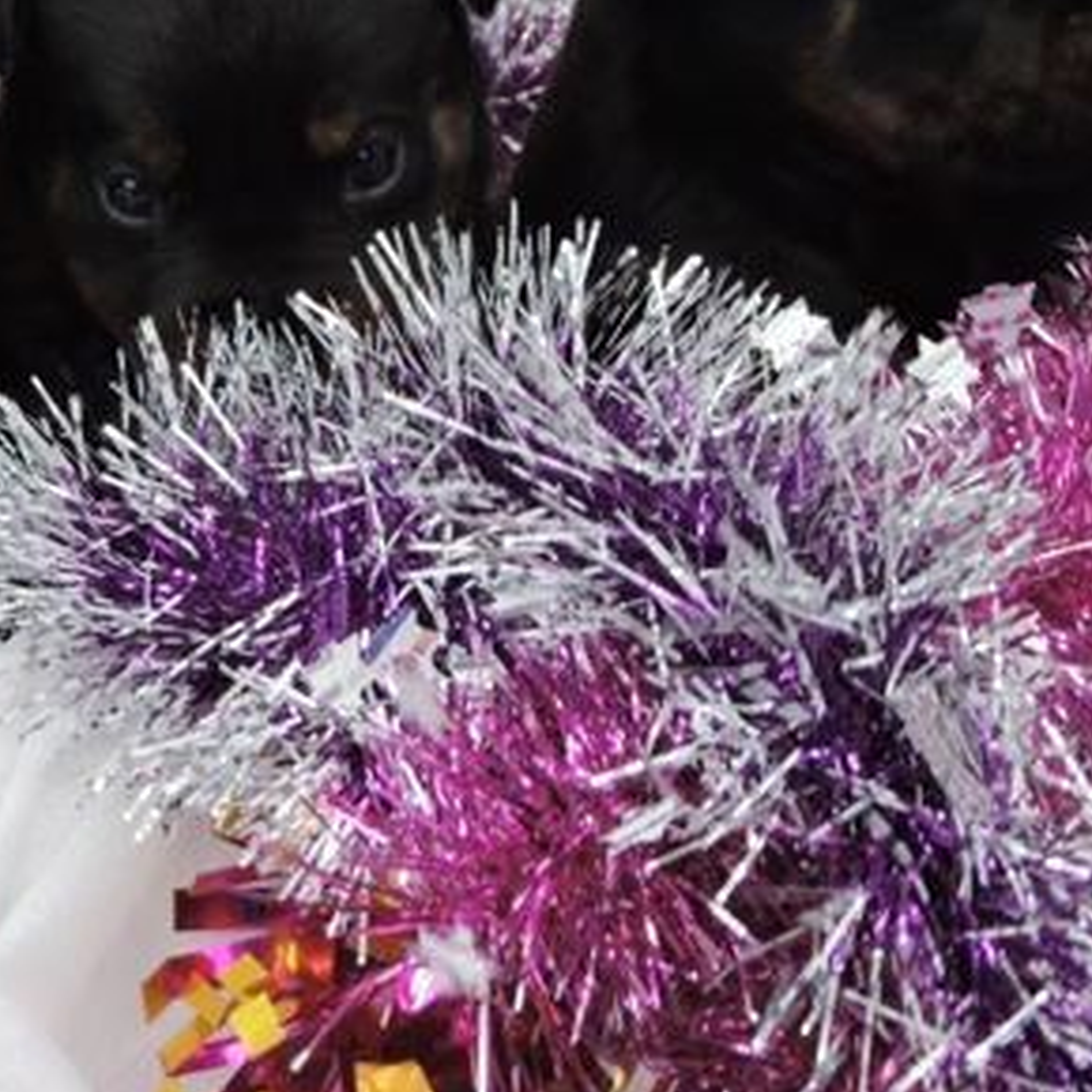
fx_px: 4069
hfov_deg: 15.3
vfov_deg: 15.2
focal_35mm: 114
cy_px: 158
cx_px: 512
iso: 110
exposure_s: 1/30
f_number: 4
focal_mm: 9.9
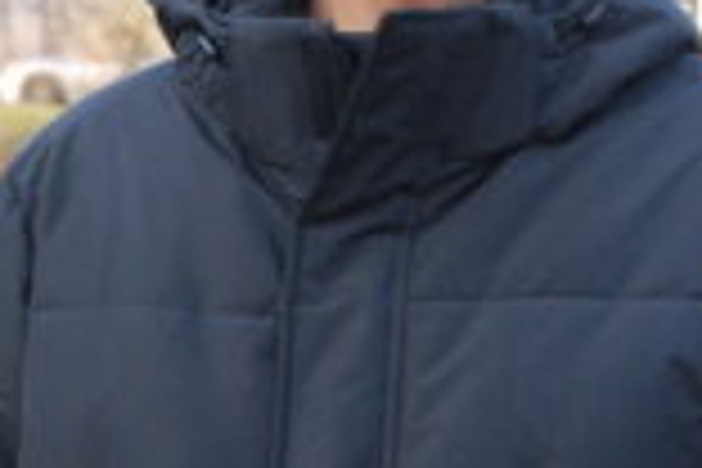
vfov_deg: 5.2
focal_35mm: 266
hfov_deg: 7.7
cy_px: 22
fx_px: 5187
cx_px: 392
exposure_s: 1/200
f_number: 7.1
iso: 800
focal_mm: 46
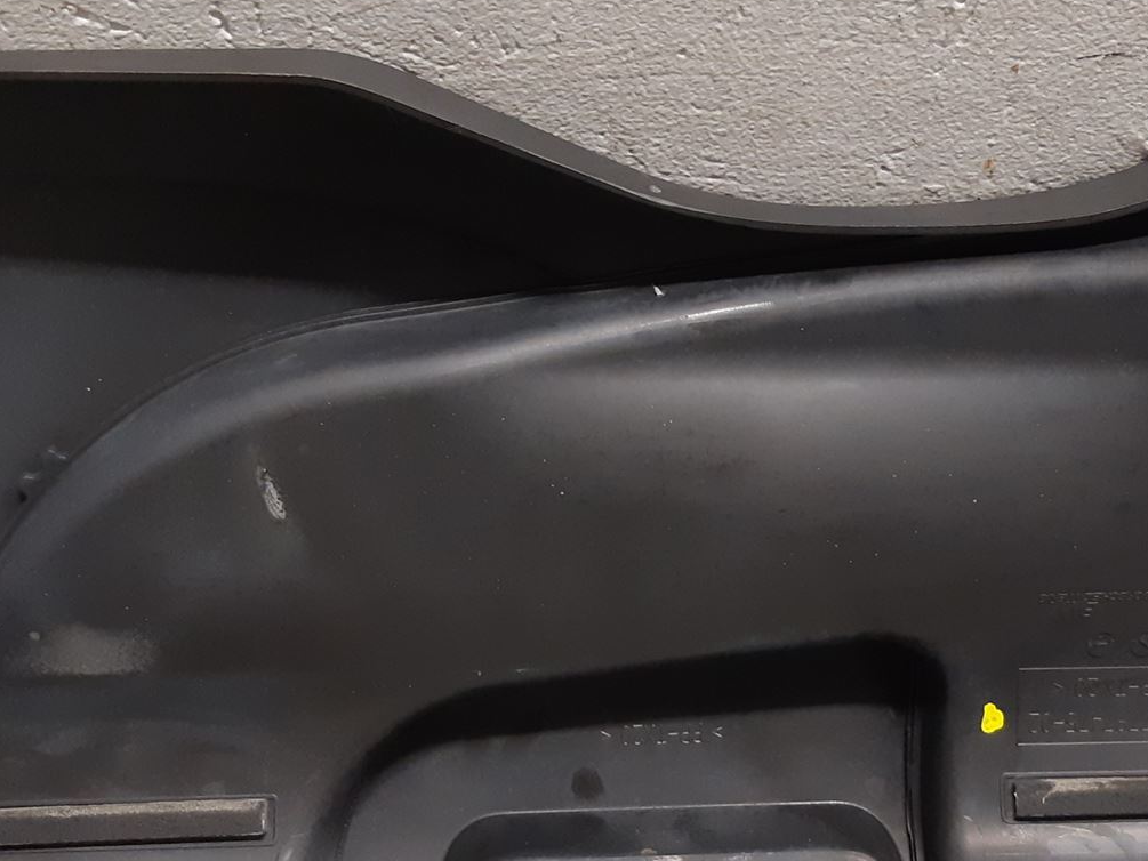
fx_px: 1758
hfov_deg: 36.1
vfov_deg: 27.5
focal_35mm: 53
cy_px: 496
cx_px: 653
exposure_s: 1/40
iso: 250
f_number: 1.7
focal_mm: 3.93
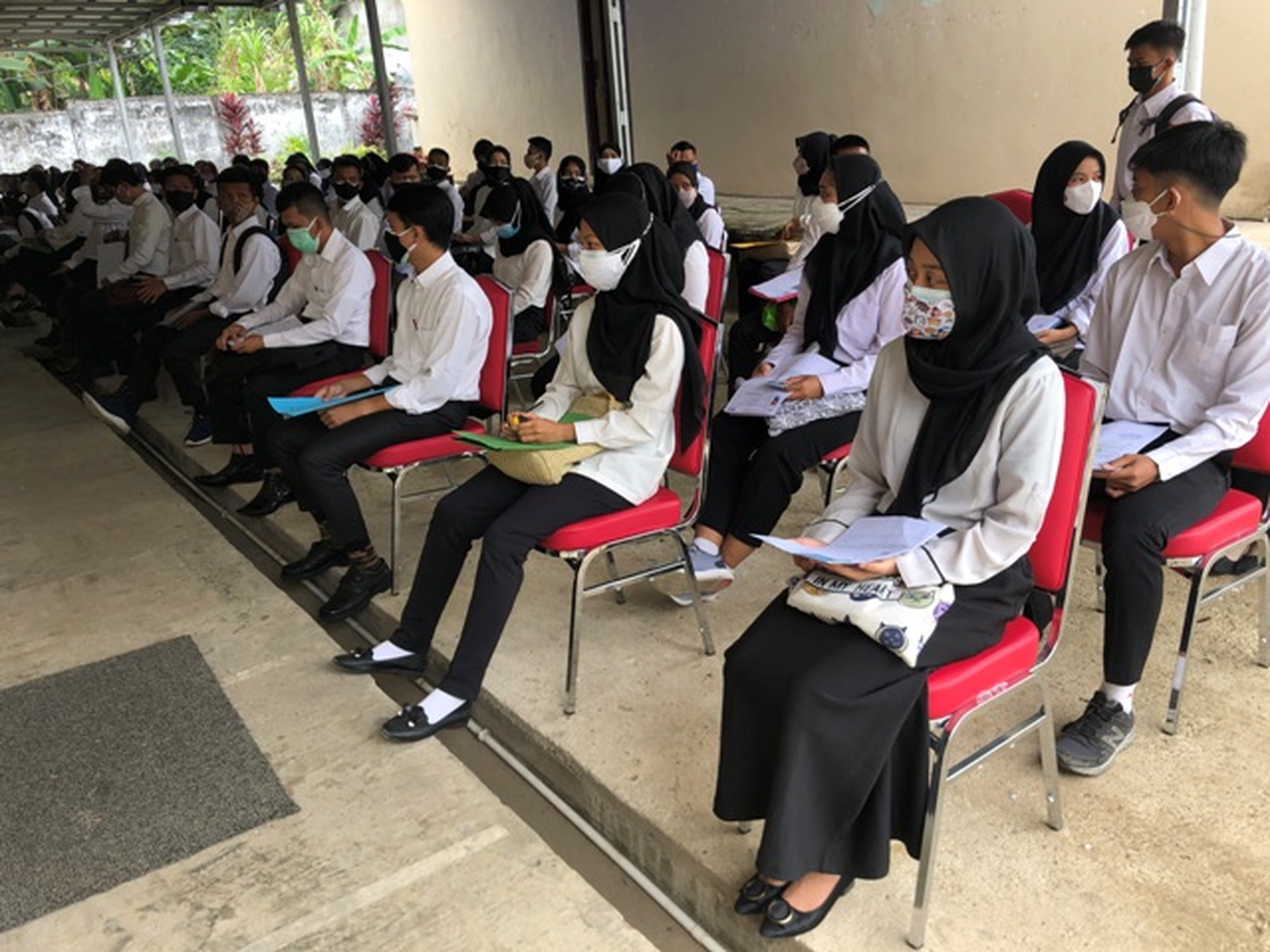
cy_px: 476
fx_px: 1027
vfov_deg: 49.7
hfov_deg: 63.4
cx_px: 635
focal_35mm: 28
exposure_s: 1/120
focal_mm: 3.99
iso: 25
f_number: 1.8
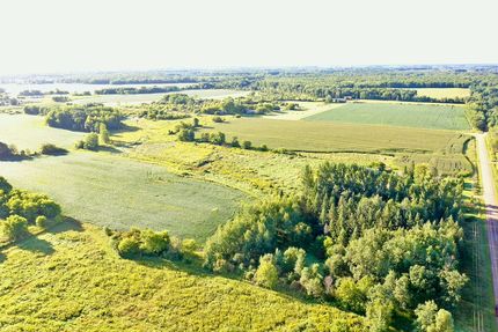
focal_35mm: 28
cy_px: 166
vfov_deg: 46.4
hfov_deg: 65.5
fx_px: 387
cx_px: 249
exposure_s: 1/100
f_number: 4
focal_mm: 10.26
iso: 100
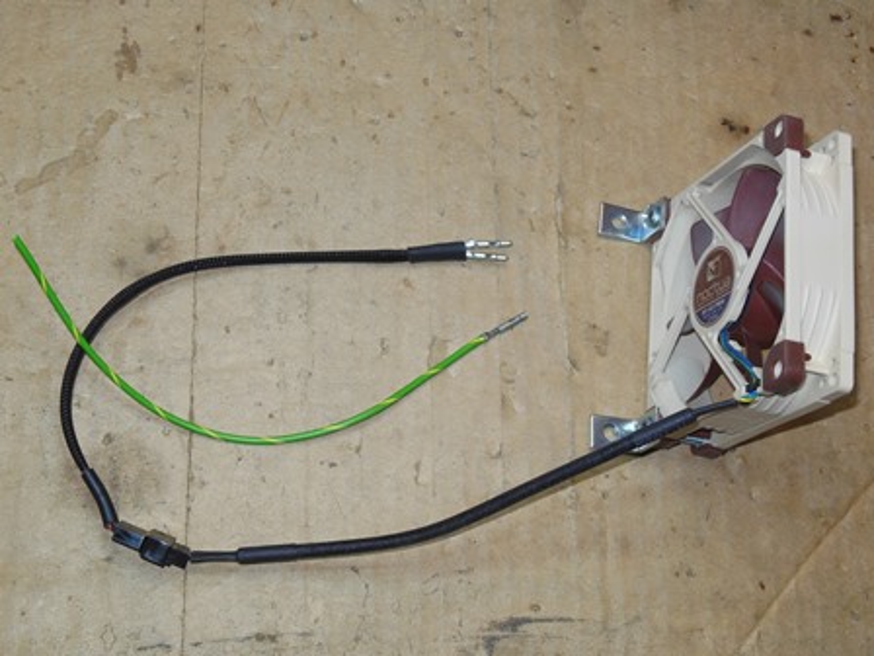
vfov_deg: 25.7
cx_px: 437
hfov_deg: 33.8
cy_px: 328
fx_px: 1439
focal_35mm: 57
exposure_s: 1/60
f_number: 4.1
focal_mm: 10.2
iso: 200
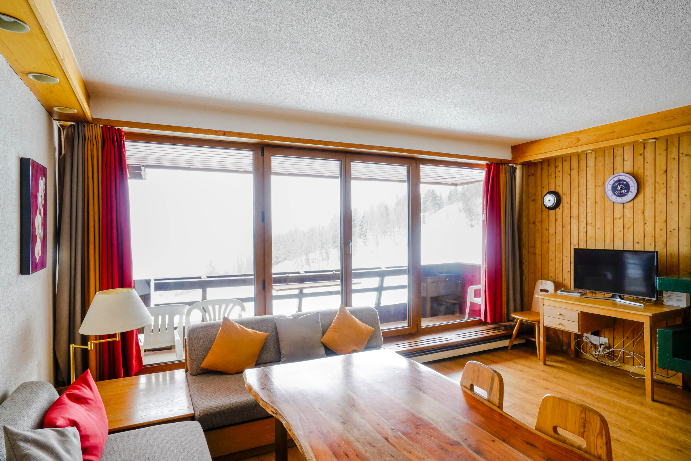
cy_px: 230
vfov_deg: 61.9
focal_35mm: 20
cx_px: 346
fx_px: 384
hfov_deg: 84.0
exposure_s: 1/8
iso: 800
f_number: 22
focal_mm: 20
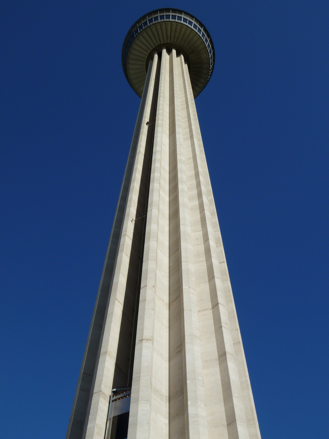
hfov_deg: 42.9
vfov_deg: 55.4
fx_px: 418
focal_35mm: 33
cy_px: 220
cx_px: 164
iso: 80
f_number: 3.7
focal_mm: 5.9
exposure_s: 1/1000
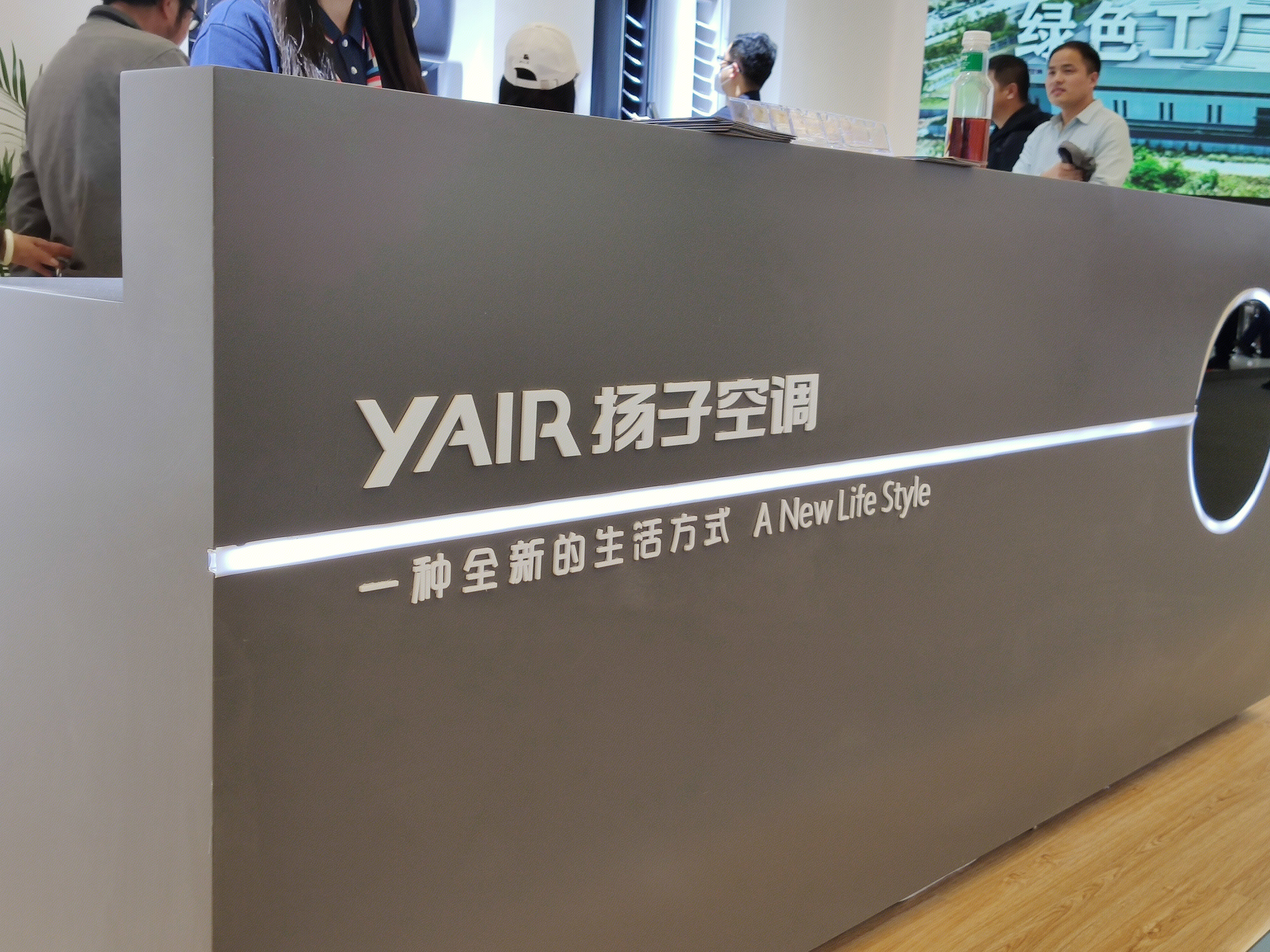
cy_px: 476
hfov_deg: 49.0
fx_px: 1394
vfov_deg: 37.7
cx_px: 635
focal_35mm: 38
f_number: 1.75
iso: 126
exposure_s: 1/100
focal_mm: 4.75
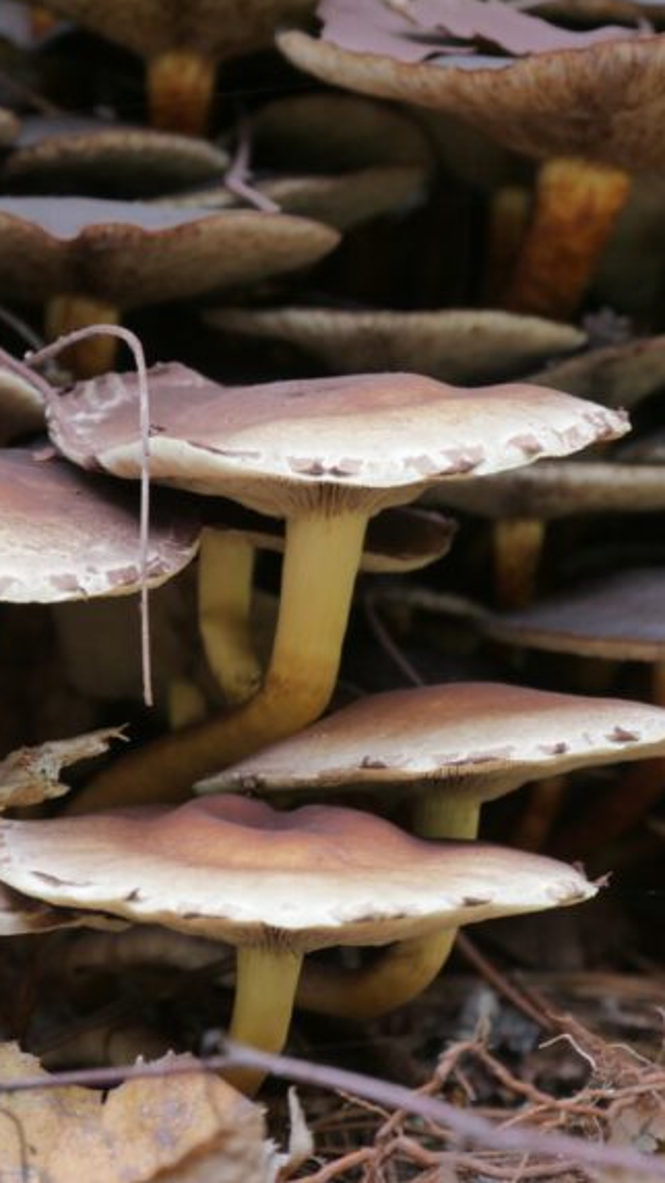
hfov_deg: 6.4
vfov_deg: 11.3
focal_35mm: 190
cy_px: 589
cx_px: 308
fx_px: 5960
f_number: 5.3
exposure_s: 1/15
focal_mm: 65
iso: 200
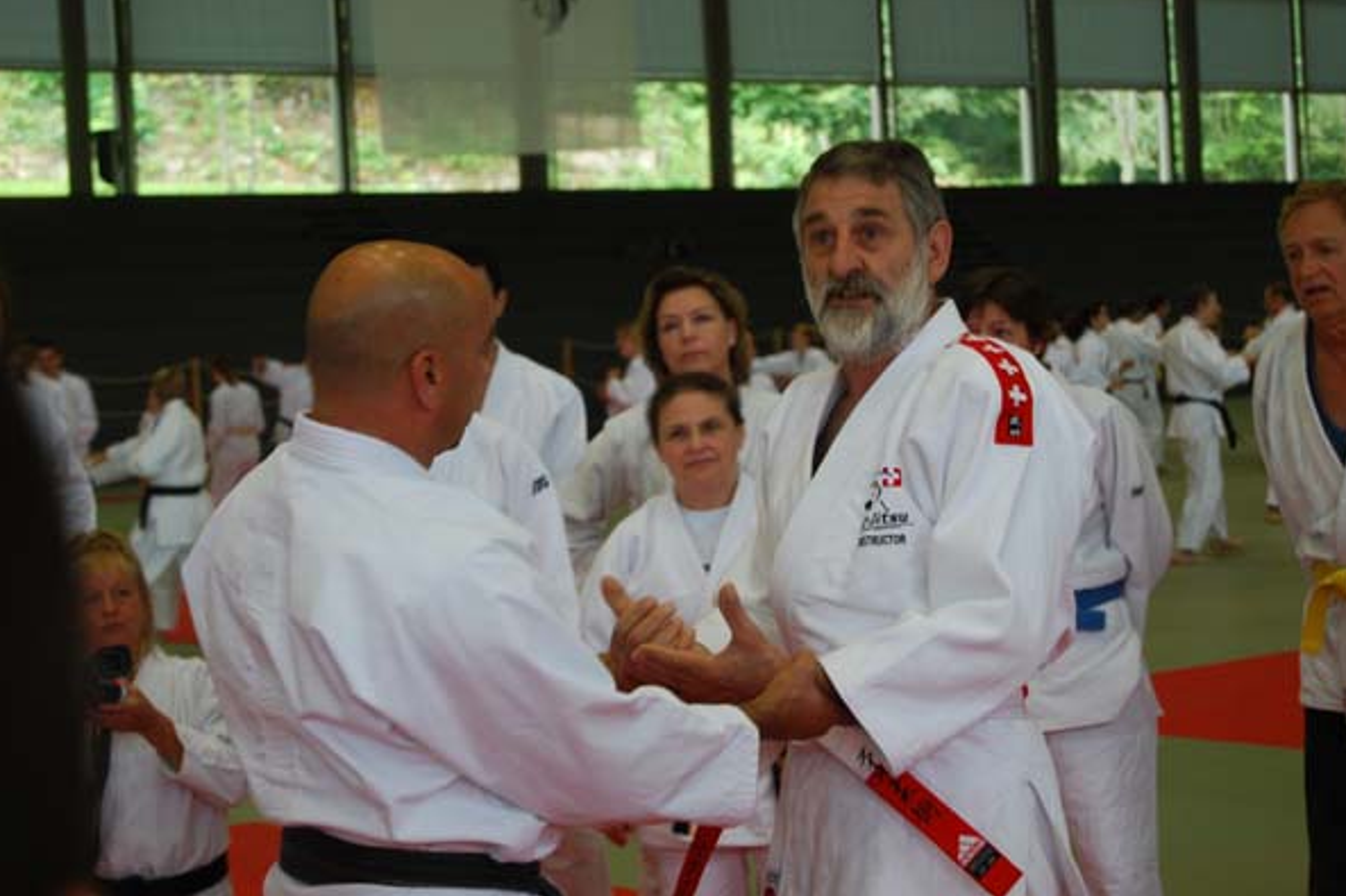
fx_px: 2841
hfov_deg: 26.7
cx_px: 674
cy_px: 447
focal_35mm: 76
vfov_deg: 17.9
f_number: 5.6
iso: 200
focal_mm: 50
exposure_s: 1/30
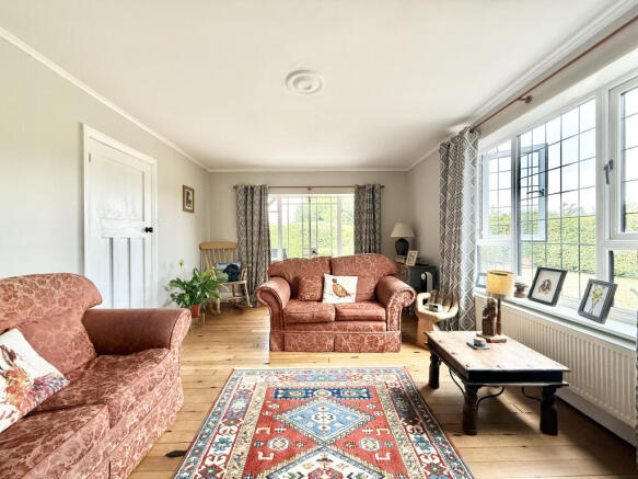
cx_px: 319
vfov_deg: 85.7
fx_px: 258
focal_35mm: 14
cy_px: 240
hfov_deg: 102.1
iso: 250
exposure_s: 1/99
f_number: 2.2
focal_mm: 2.22
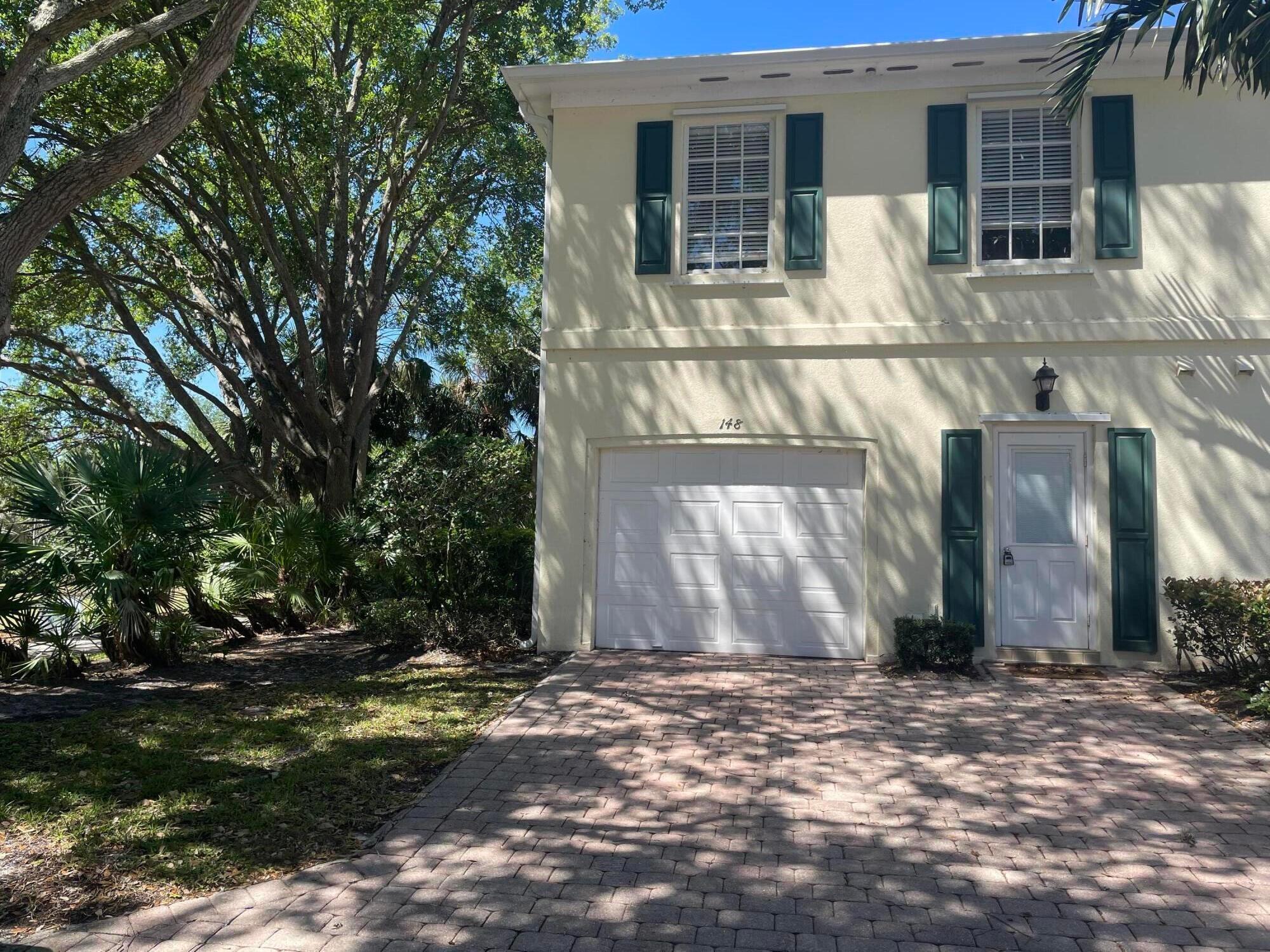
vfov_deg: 53.1
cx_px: 635
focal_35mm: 26
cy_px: 476
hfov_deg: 67.3
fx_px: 954
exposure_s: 1/1233
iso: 32
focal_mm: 4.2
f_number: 1.6
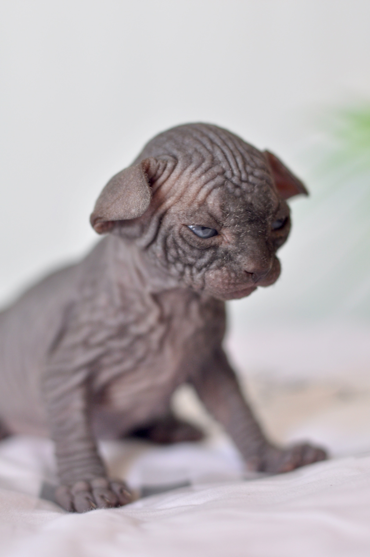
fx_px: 1159
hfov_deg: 18.1
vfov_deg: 27.0
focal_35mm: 75
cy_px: 278
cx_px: 185
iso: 500
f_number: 2.5
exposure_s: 1/160
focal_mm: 50
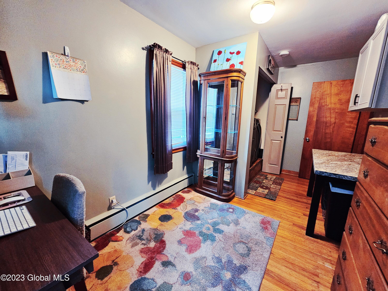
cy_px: 146
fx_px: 146
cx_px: 194
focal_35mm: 13
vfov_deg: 89.9
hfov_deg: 106.2
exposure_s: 1/30
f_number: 2.2
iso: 400
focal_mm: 2.2
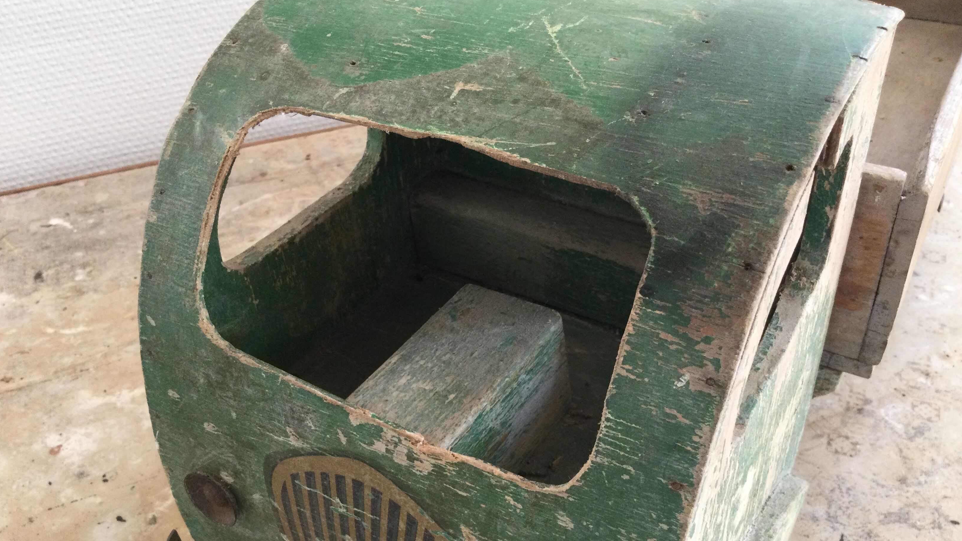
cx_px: 483
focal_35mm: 34
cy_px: 306
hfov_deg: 58.0
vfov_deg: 34.6
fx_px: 867
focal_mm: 3.3
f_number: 2.4
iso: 125
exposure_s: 1/33
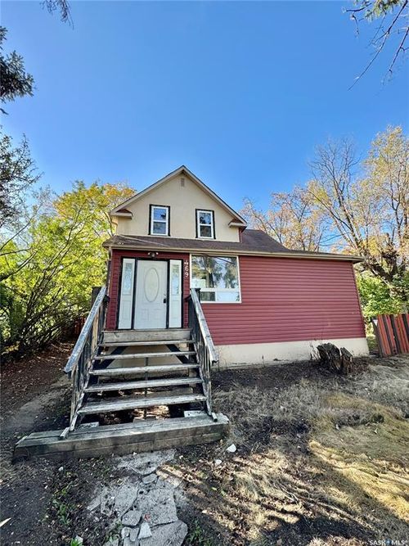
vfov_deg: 102.1
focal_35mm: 14
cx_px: 204
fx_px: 221
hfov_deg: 85.7
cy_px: 273
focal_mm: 2.22
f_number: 2.2
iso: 40
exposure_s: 1/414
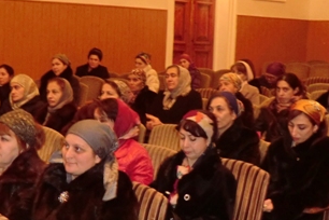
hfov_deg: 27.1
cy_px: 110
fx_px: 676
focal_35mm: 74
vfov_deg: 18.4
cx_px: 97
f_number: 3.6
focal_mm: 6.1
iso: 400
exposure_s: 1/8
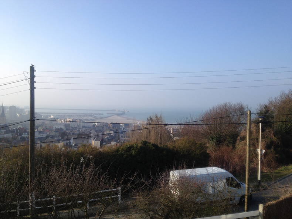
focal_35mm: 35
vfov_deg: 40.7
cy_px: 110
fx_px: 295
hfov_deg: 52.6
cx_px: 146
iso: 50
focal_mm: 4.28
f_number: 2.4
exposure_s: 1/1577
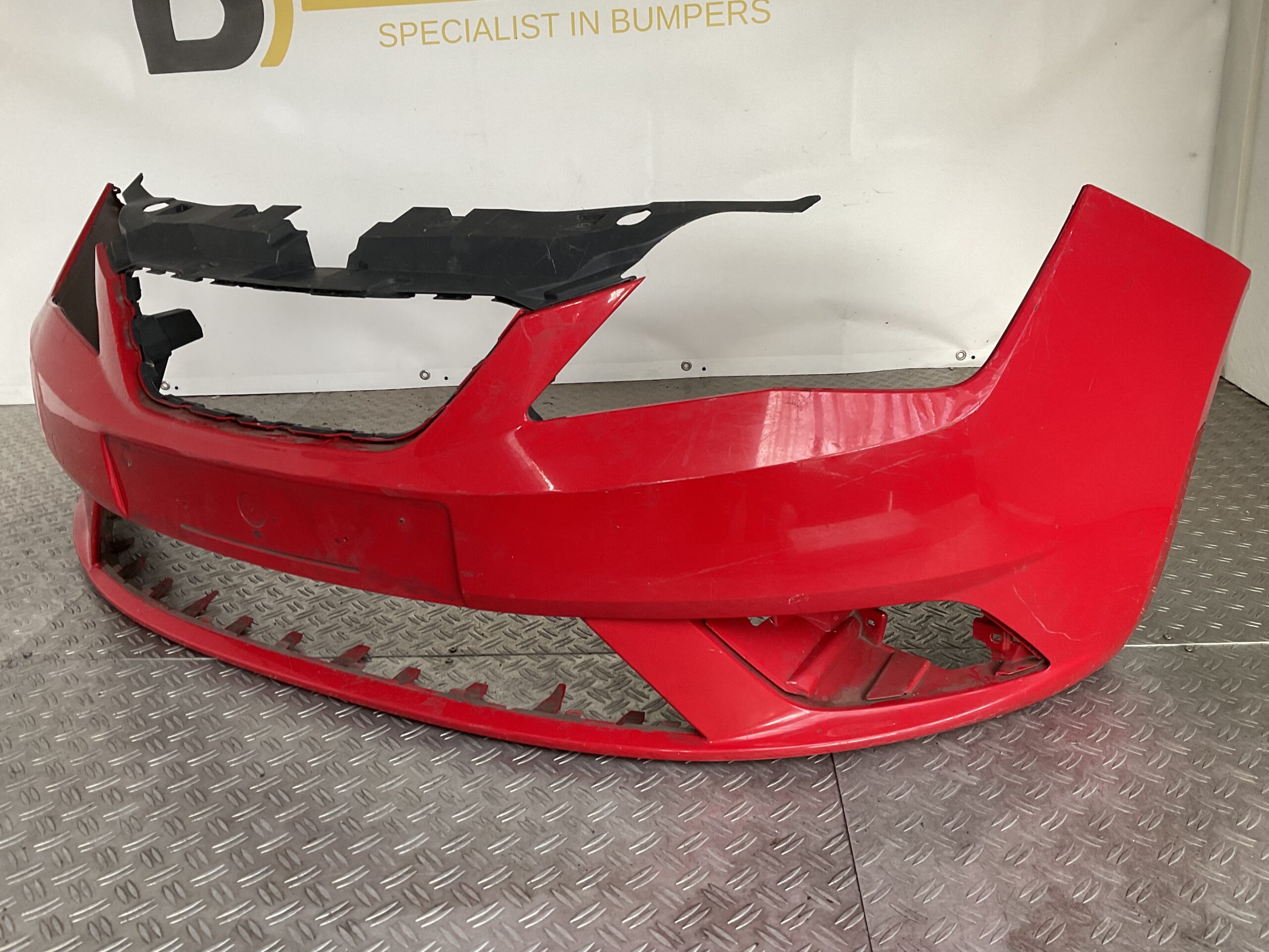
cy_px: 476
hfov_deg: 61.7
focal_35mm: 29
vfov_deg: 48.2
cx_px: 634
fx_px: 1063
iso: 50
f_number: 1.8
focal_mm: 3
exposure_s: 1/100
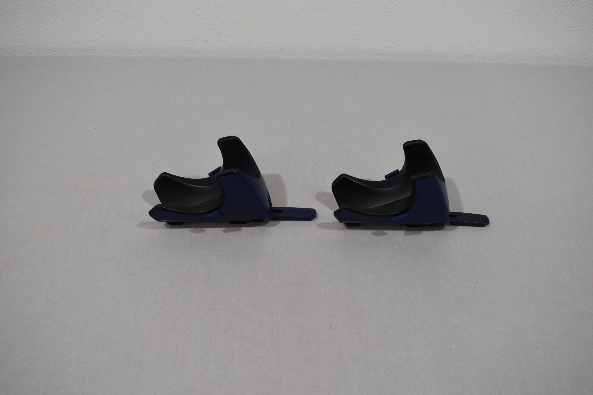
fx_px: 593
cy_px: 198
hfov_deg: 53.1
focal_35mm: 36
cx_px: 296
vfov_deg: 36.9
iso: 400
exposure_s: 1/125
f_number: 5.6
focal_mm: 24
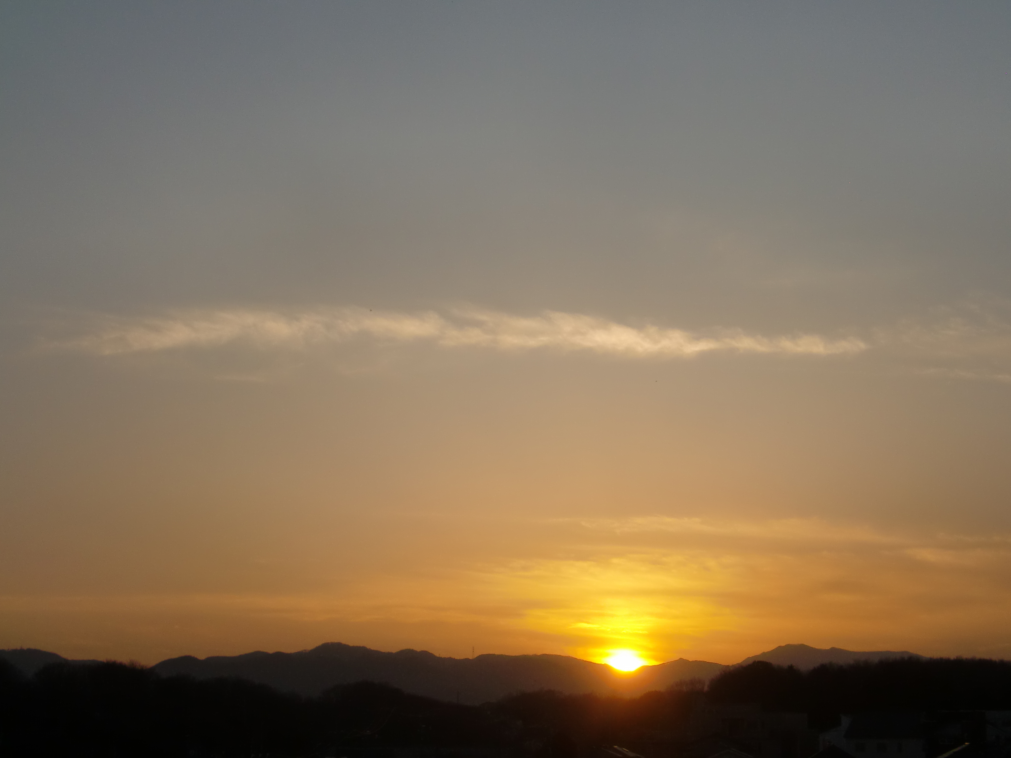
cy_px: 379
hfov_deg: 29.0
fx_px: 1957
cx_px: 506
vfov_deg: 21.9
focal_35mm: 67
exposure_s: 1/800
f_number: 4.3
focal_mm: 11.16
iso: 64
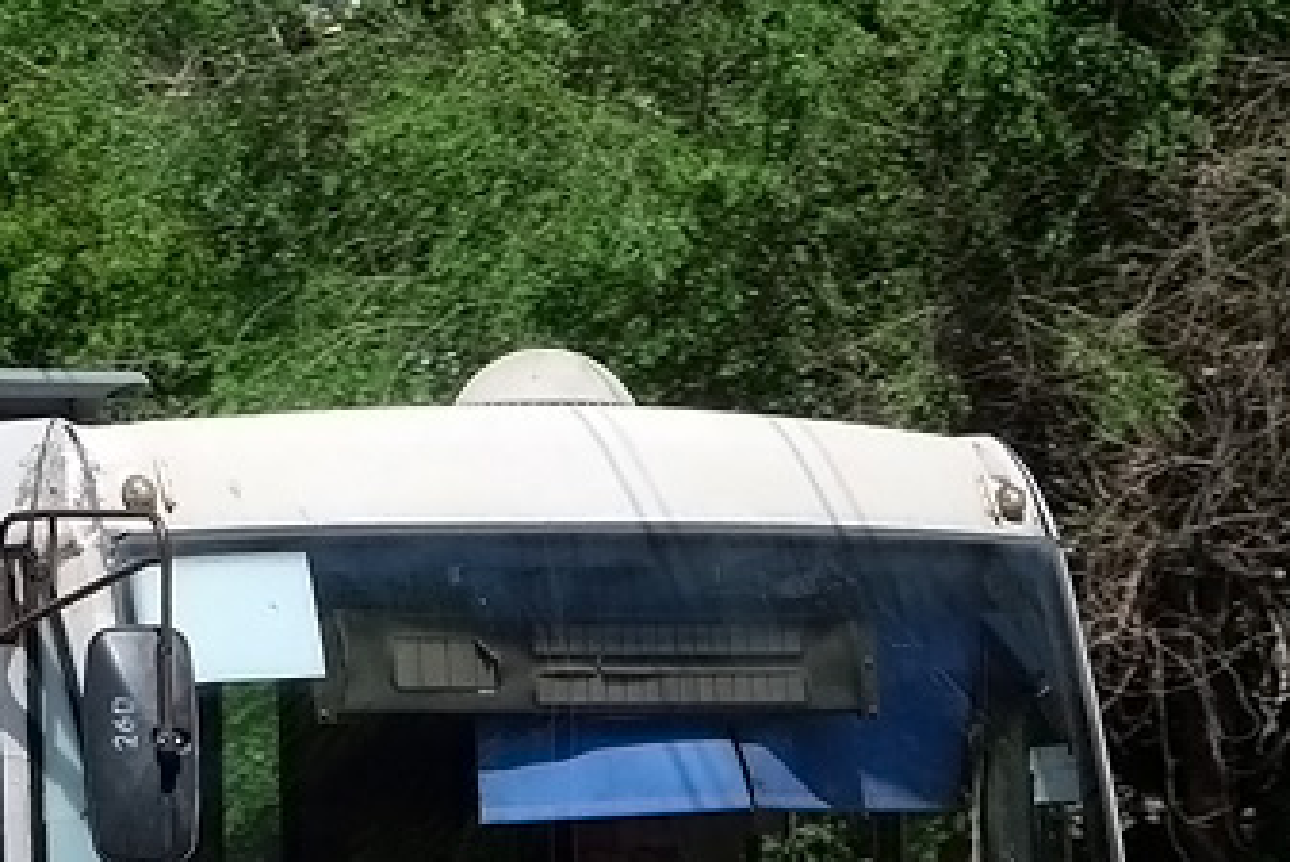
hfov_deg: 13.1
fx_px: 5485
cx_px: -184
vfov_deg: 9.0
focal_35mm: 153
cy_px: 605
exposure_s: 1/500
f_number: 5.6
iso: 125
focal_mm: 15.82
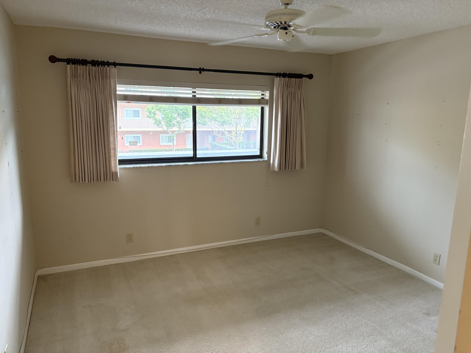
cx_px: 236
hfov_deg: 67.3
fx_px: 354
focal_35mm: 26
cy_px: 176
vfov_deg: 53.1
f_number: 1.6
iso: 320
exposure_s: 1/60
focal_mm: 5.96
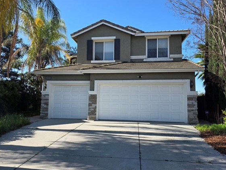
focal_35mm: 26
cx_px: 110
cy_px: 87
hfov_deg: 67.3
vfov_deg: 53.1
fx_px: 170
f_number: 1.7
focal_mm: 6.3
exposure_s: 1/3092
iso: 80
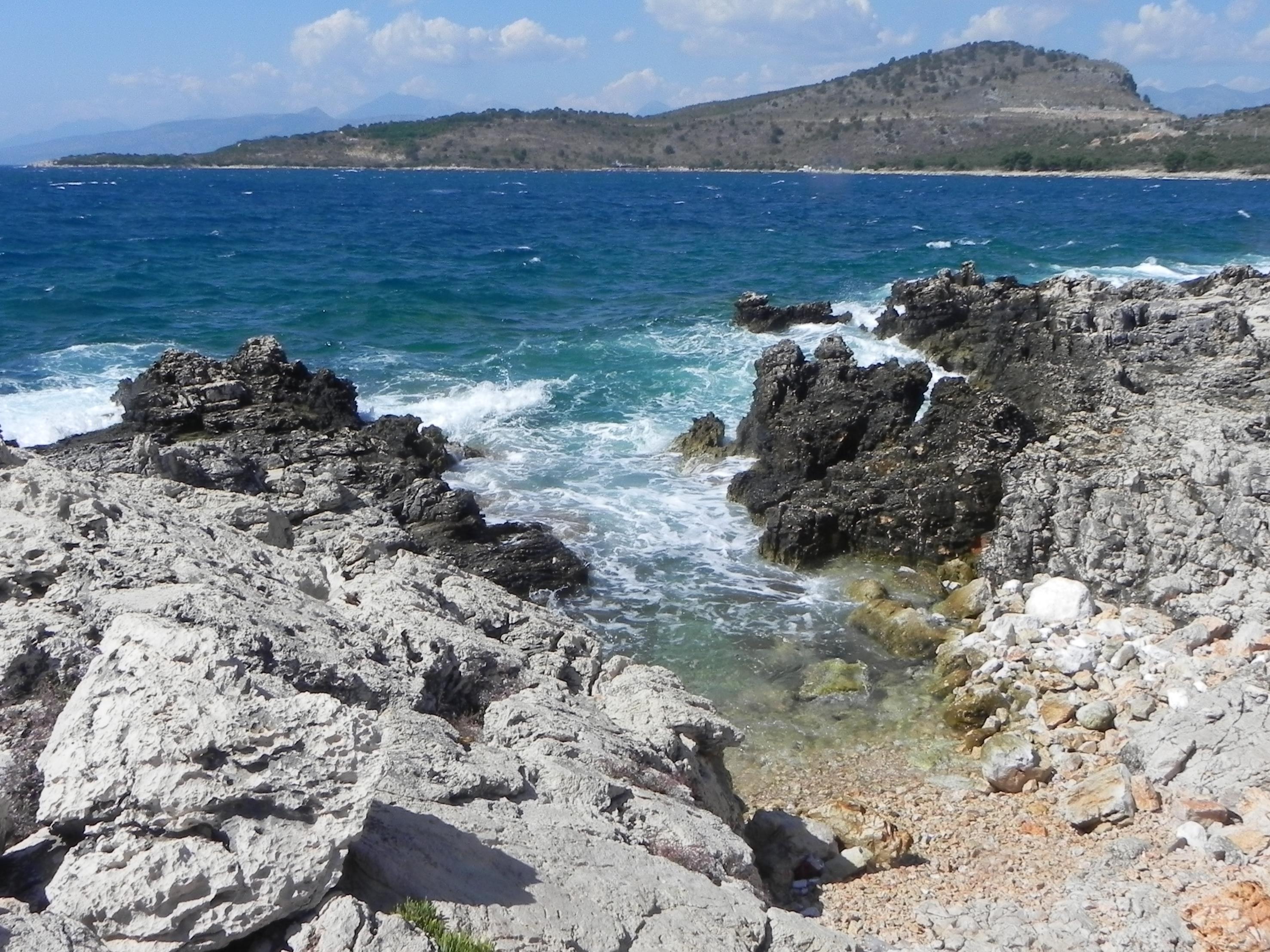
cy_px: 476
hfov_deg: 61.7
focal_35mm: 29
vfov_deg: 48.2
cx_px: 635
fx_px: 1064
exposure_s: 1/480
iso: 160
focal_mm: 5.2
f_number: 8
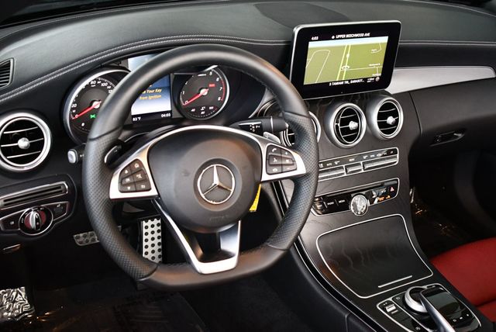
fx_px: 607
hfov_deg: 44.5
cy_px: 166
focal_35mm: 44
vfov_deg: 30.6
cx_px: 248
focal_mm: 22
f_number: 3.8
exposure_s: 1/125
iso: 1400
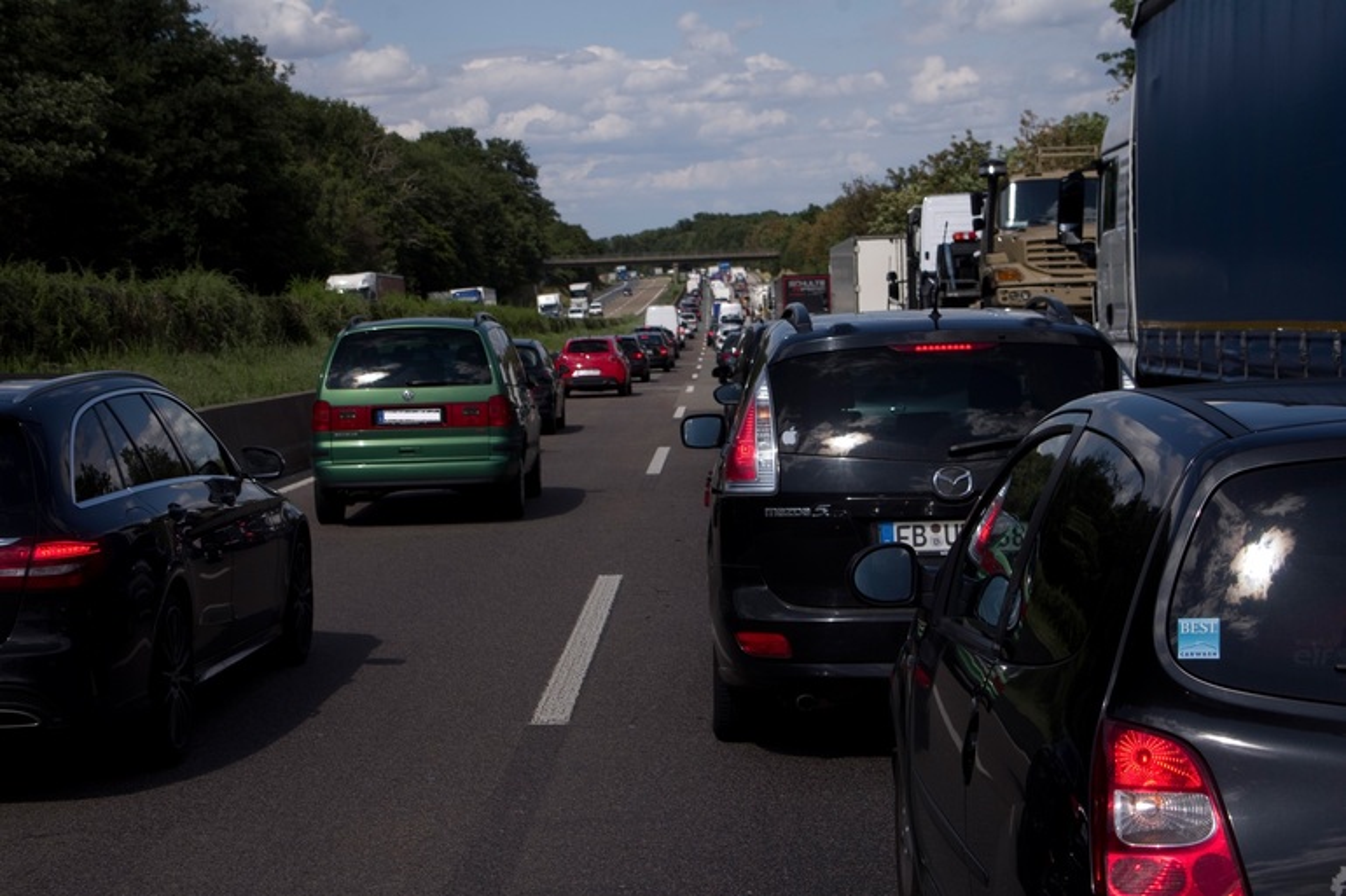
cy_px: 448
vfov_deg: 20.3
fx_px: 2504
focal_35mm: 67
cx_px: 673
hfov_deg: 30.1
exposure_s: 1/800
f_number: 8
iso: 200
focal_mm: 45
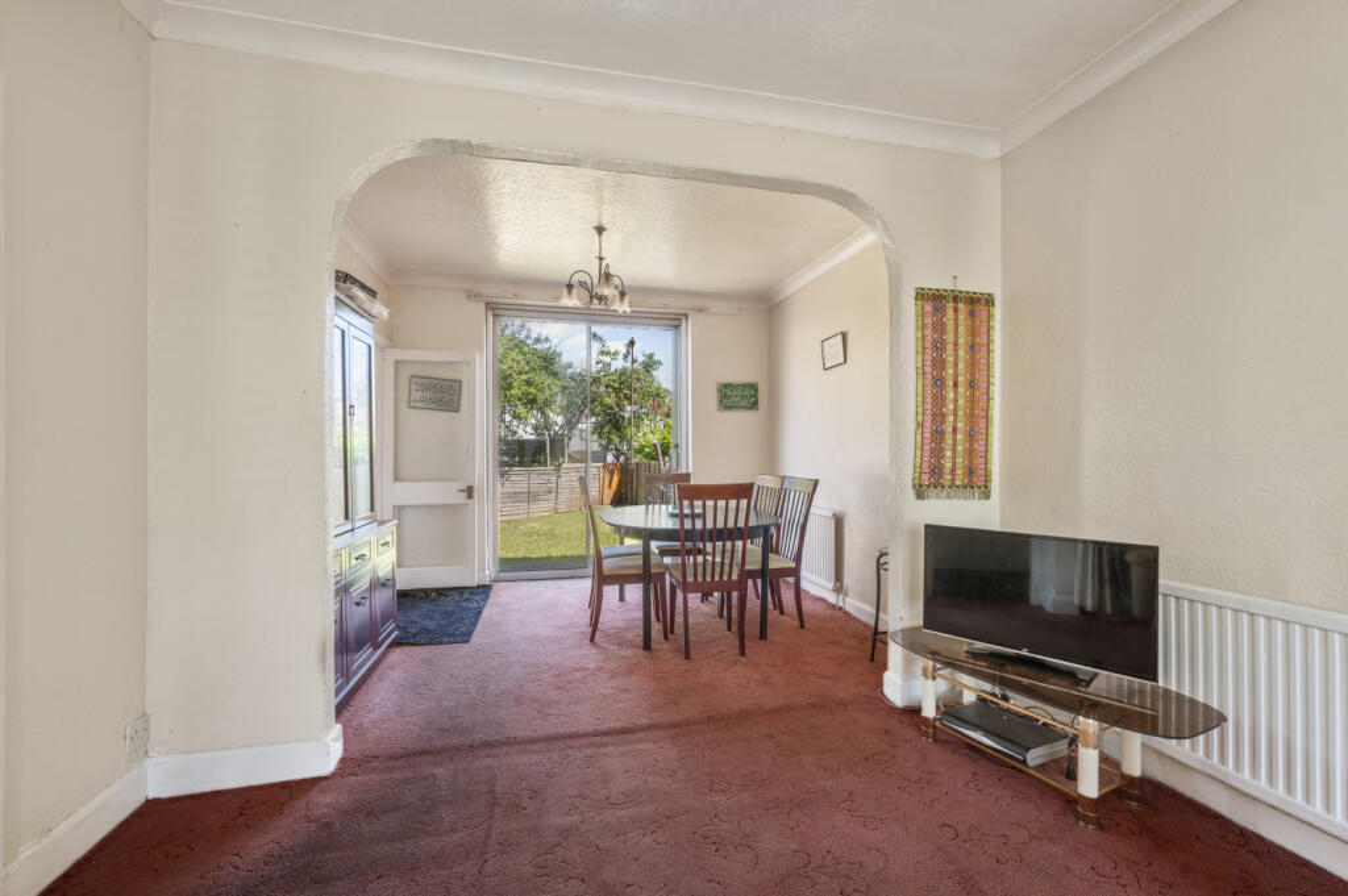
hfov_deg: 100.4
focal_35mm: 15
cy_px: 448
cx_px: 674
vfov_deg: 77.2
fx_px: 561
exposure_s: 1.3
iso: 200
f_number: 16
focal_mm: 15
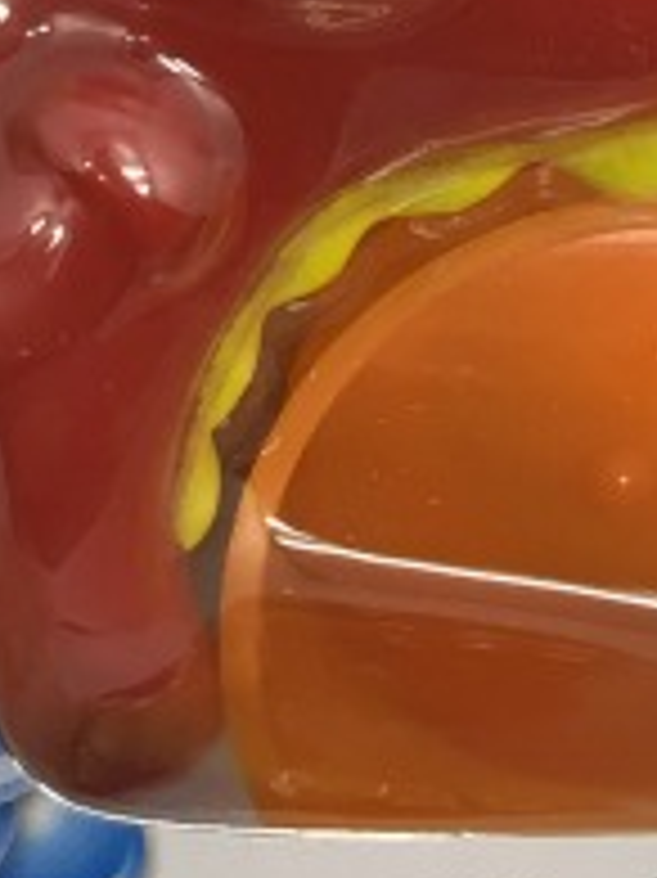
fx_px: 3521
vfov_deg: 13.2
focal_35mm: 139
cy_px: -565
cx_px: -171
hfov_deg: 10.5
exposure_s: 1/33
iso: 32
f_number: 2.2
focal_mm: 4.15
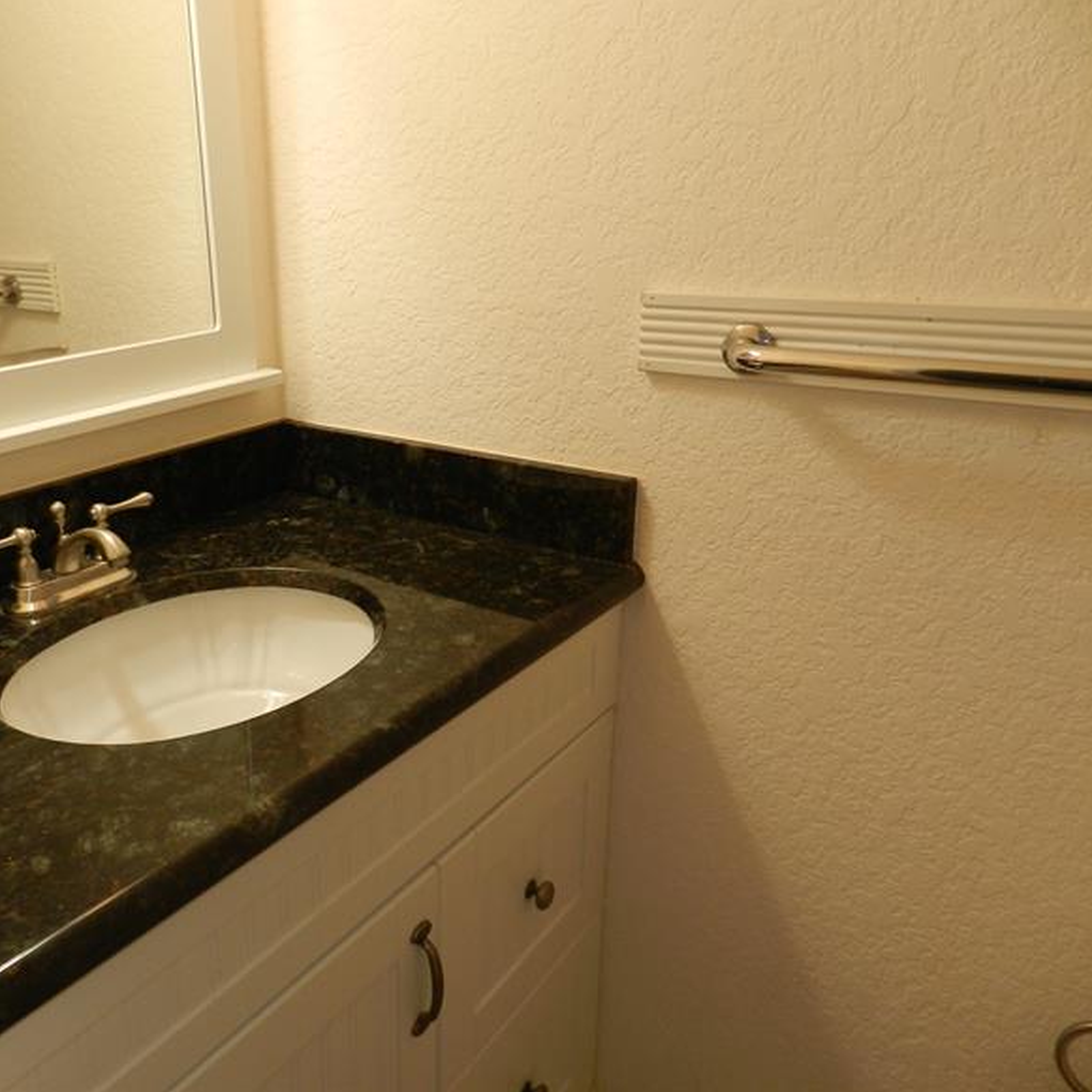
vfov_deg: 57.3
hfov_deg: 56.0
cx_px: 357
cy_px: 530
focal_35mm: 28
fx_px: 999
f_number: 3.4
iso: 160
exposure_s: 1/40
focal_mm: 4
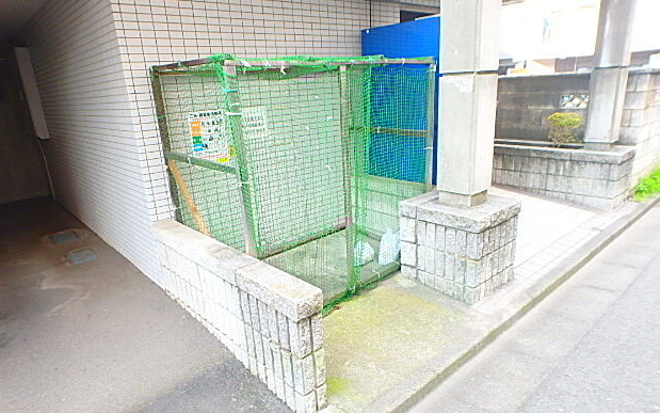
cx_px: 320
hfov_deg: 77.1
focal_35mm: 23
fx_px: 414
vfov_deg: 52.9
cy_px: 231
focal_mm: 3.7
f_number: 3.5
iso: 200
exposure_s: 1/40
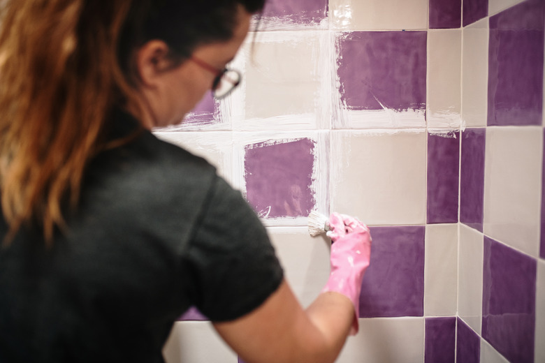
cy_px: 182
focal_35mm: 35
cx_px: 272
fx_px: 530
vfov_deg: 37.9
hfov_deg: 54.4
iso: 800
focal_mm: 35
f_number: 2
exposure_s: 1/640
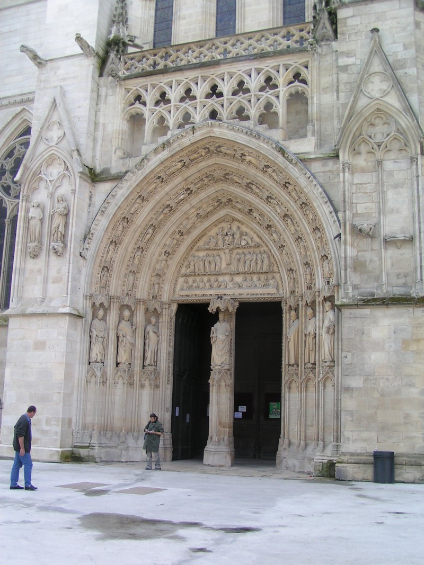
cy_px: 282
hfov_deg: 37.7
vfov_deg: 49.0
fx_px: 621
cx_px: 212
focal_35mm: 38
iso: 50
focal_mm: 5.8
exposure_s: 1/160
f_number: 4.5
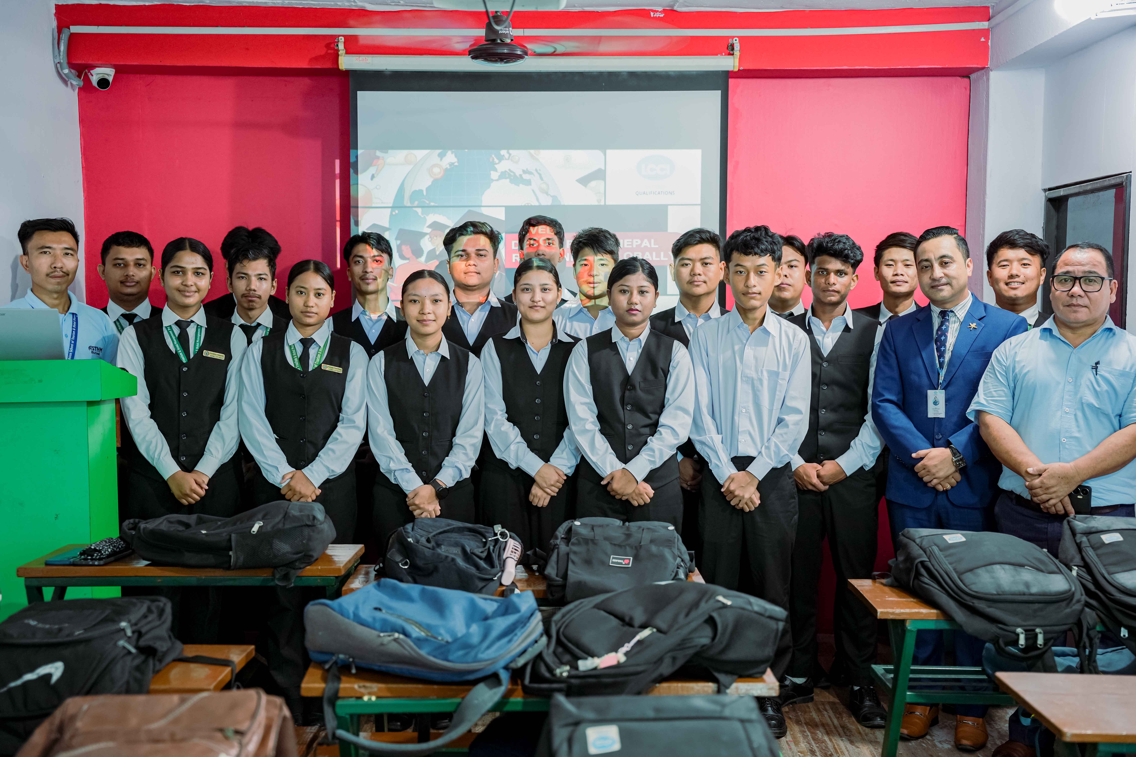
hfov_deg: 46.0
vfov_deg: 31.6
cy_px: 378
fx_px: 1338
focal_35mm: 42
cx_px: 568
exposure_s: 1/30
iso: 500
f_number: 2.8
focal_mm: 42.4
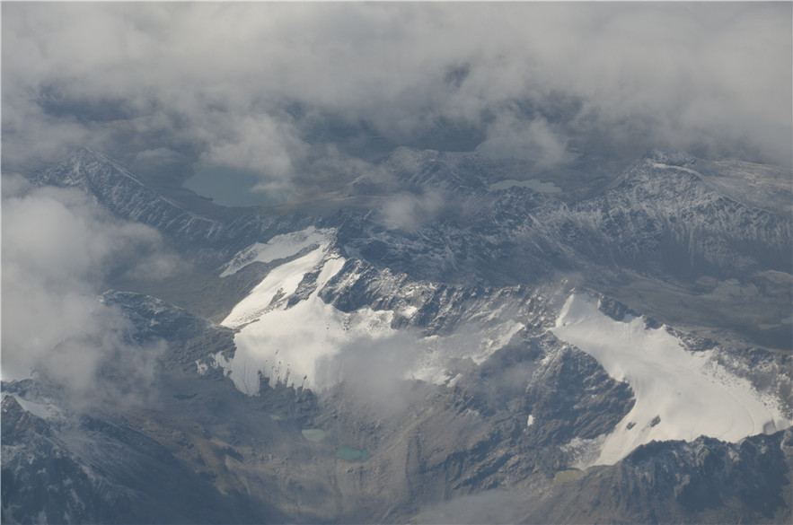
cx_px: 396
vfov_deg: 8.7
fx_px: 3462
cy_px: 262
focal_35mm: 158
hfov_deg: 13.1
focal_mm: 105
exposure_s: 1/500
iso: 100
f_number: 8
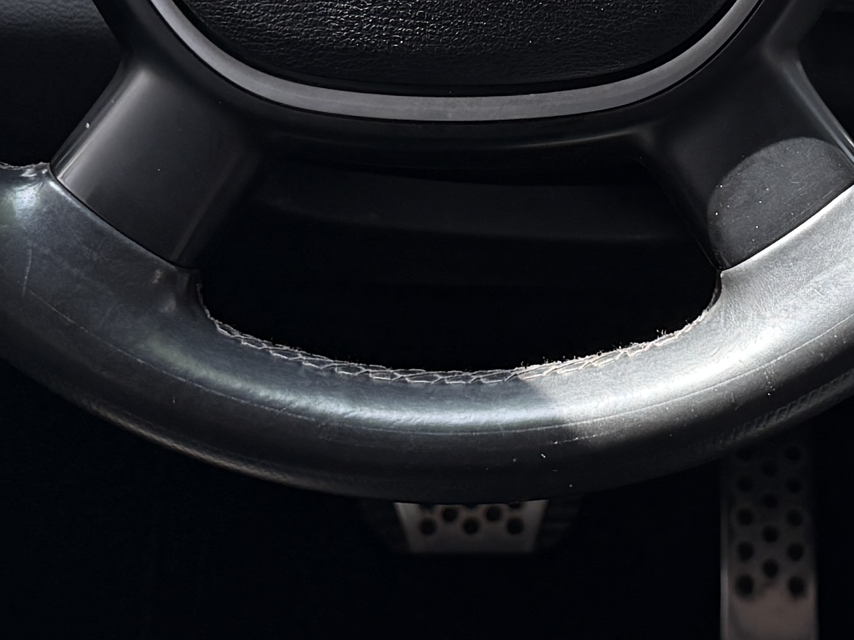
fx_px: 2640
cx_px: 567
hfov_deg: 18.3
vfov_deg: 13.6
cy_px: -7
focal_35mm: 107
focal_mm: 6.76
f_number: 1.78
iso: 100
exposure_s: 1/294
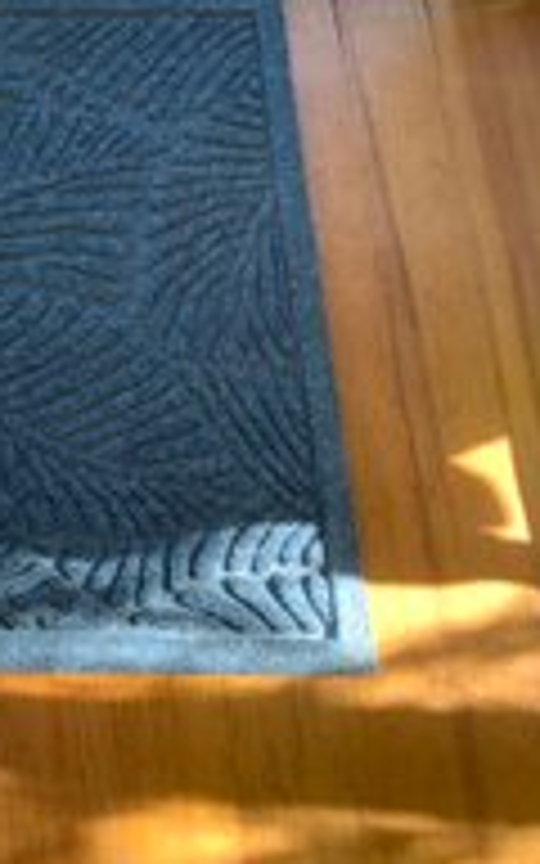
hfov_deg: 21.1
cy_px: 308
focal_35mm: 55
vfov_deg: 36.6
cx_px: -191
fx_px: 1295
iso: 50
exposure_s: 1/122
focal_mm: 3
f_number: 1.8
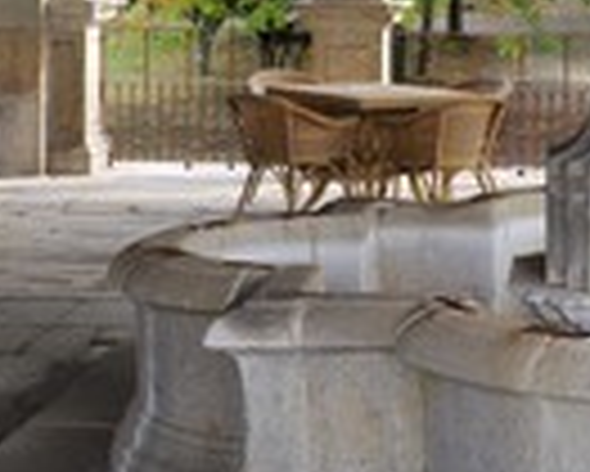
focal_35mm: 108
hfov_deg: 17.8
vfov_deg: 14.0
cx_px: 333
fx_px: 1887
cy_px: -31
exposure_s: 1/80
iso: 400
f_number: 7.1
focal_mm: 36
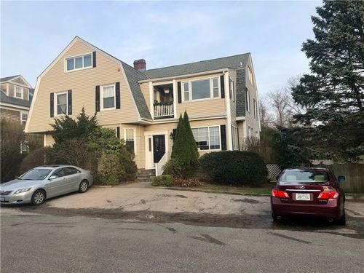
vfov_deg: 49.7
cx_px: 182
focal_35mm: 28
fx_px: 294
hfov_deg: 63.4
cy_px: 136
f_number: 1.8
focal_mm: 3.99
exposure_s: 1/436
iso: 20
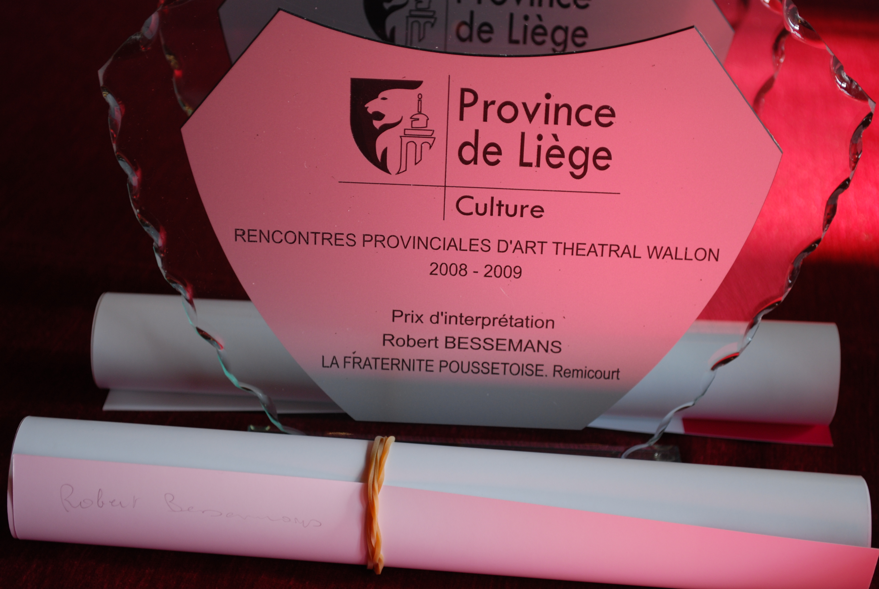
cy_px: 294
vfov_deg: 18.2
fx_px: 1833
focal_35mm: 75
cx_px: 440
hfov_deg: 27.0
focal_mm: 50
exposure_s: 1/50
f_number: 5.6
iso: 200
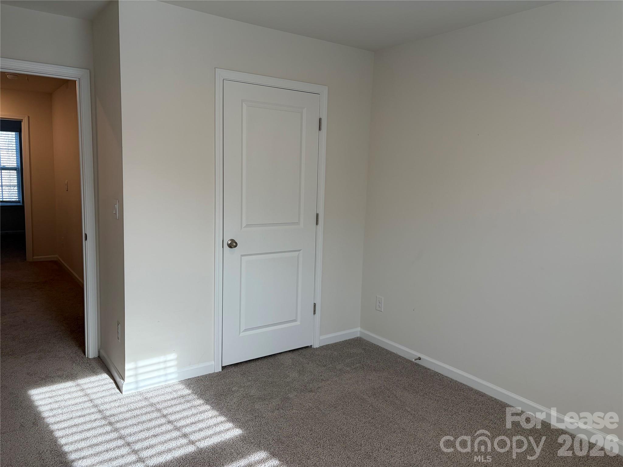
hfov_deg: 67.3
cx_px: 312
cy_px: 234
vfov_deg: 53.1
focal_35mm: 26
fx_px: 468
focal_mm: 5.96
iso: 50
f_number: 1.6
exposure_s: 1/160
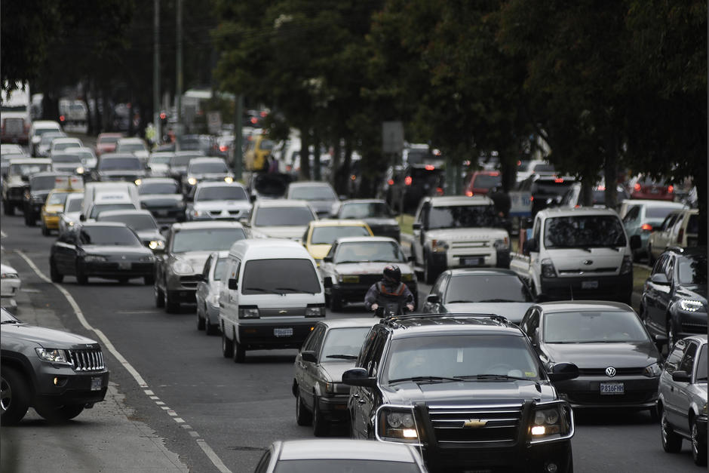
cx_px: 354
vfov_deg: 4.6
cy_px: 236
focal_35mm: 300
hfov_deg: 6.9
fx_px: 5909
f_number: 2.8
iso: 100
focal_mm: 200
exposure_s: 1/500
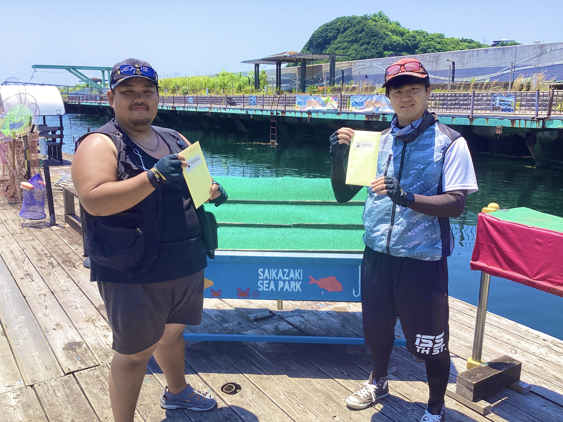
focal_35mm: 31
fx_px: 504
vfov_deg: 45.4
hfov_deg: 58.4
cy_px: 211
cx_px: 282
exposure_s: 1/734
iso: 25
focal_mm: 3.3
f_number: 2.4
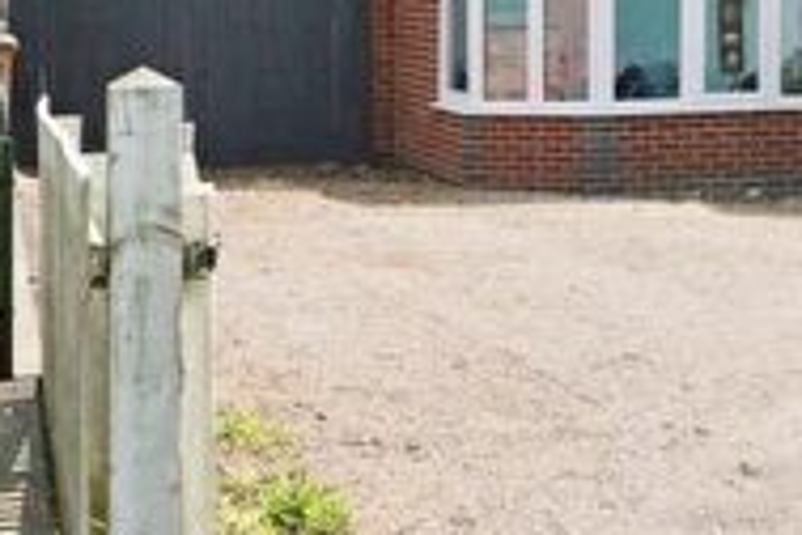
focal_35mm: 122
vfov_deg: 11.1
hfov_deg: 14.8
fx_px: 2718
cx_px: 1405
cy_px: -28
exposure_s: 1/4000
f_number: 7.1
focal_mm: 33
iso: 2000
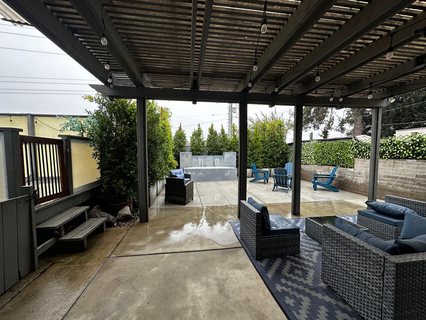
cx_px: 213
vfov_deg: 85.7
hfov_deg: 102.1
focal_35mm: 14
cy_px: 160
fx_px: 172
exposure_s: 1/144
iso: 40
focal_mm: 2.22
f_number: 2.2
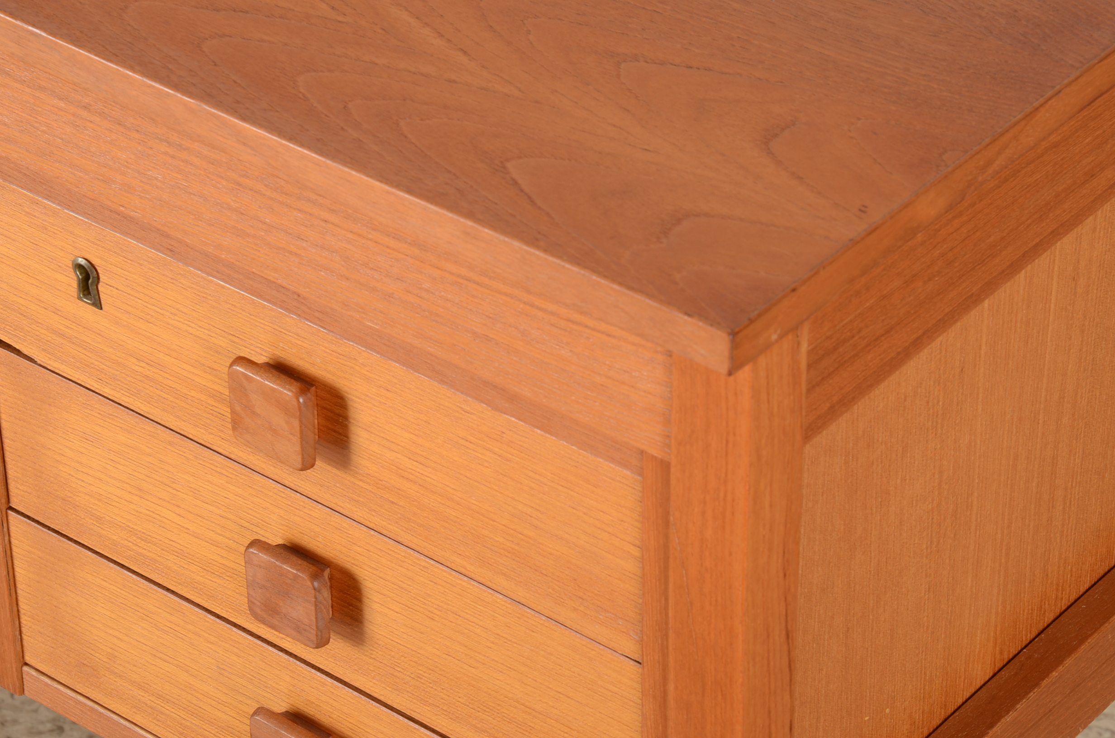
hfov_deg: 17.1
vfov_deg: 11.4
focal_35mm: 120
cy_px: 369
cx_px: 558
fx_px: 3709
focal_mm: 80
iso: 125
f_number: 13
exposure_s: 1/125
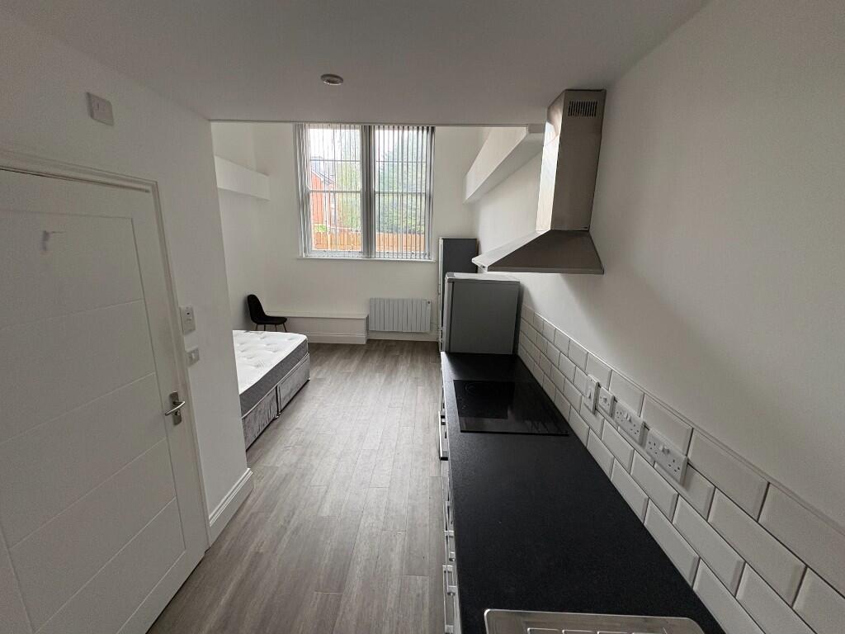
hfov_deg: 102.1
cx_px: 422
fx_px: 342
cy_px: 317
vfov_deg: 85.7
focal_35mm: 14
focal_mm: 2.22
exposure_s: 1/68
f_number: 2.2
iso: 200
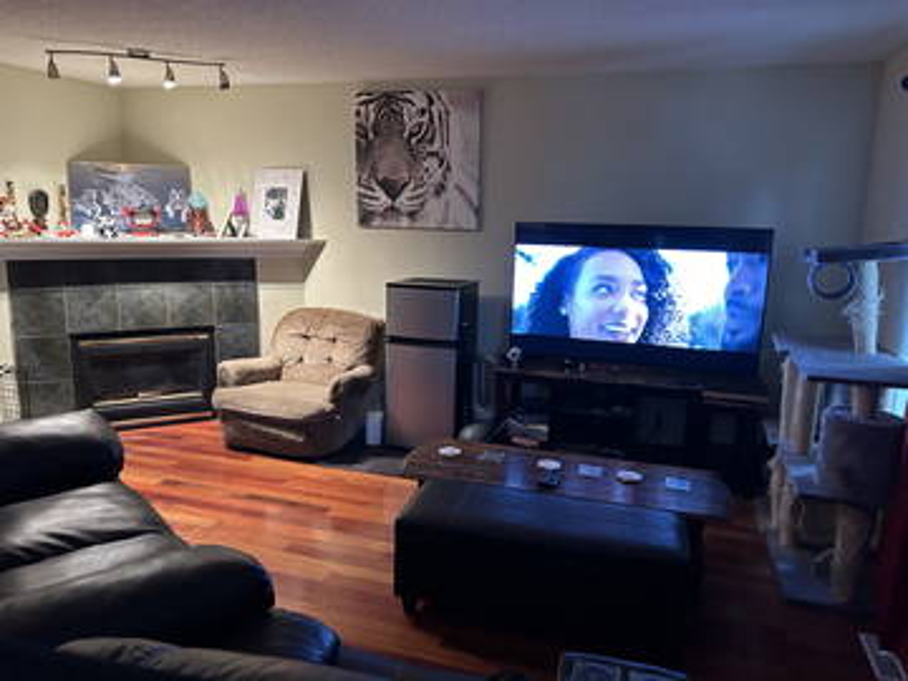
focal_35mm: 26
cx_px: 454
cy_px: 340
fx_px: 682
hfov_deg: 67.3
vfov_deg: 53.1
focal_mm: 5.7
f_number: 1.5
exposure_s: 1/40
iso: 400
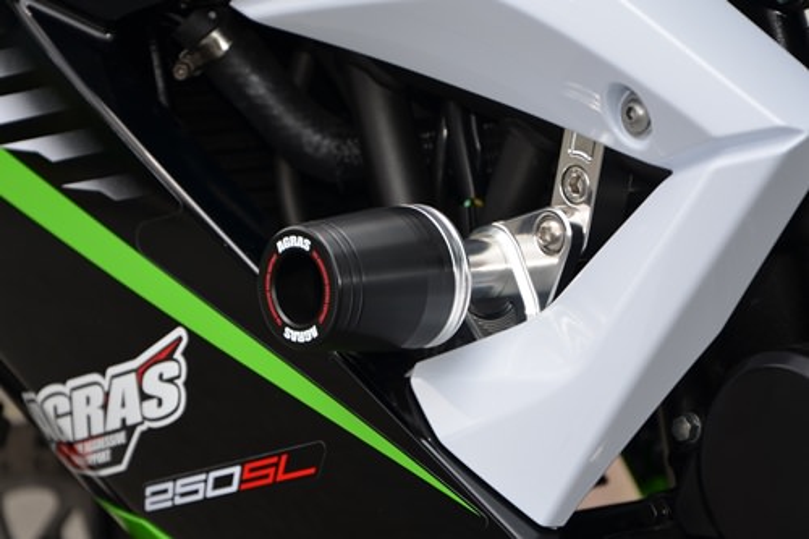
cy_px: 270
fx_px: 3538
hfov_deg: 13.0
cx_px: 404
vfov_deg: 8.7
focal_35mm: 158
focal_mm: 105
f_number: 6.3
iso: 100
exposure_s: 1/250
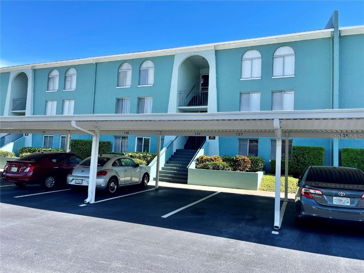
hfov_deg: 69.4
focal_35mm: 25
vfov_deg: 54.9
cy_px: 136
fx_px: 263
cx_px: 182
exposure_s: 1/1200
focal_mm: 5.1
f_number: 1.6
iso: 32
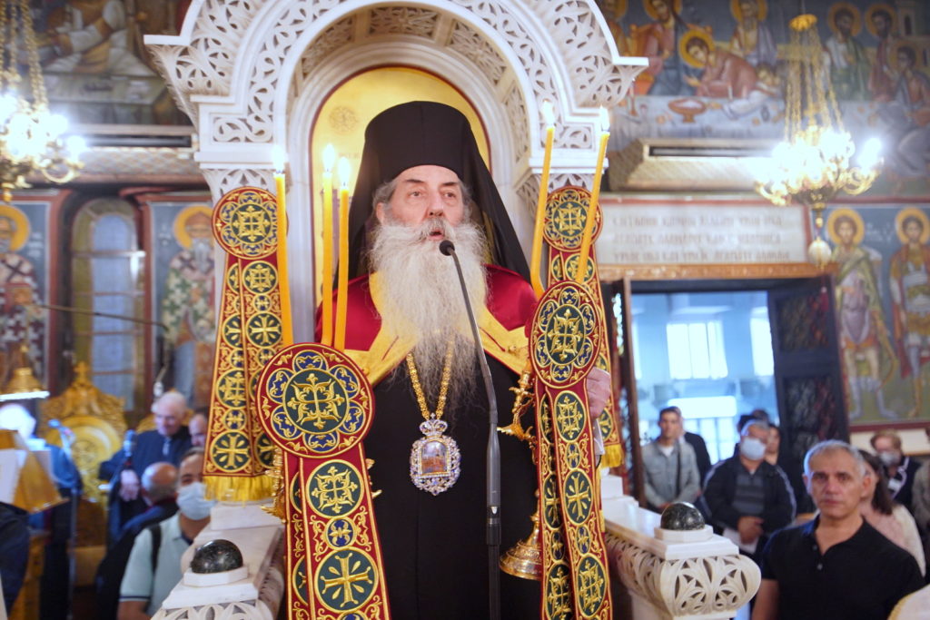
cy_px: 310
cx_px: 465
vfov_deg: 43.6
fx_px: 775
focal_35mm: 30
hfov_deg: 61.9
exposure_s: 1/60
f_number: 3.2
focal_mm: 30
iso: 3200
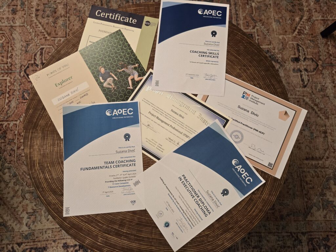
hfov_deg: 73.9
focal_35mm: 23
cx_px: 168
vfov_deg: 58.9
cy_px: 126
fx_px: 223
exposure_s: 1/100
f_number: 1.8
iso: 500
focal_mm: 5.4
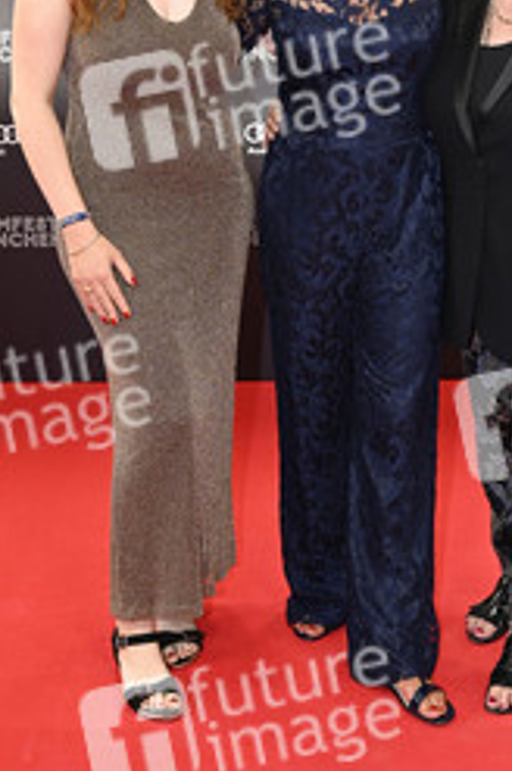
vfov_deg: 29.5
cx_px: 331
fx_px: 1455
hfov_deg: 19.9
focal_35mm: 68
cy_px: 253
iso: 640
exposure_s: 1/125
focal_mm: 42
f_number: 6.3
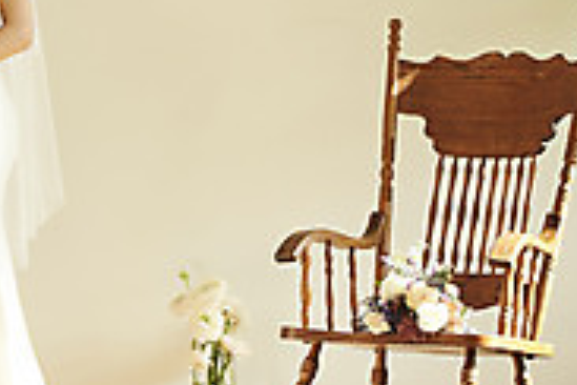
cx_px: -153
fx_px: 3414
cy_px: -47
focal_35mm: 213
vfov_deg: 6.4
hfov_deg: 9.5
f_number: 4
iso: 250
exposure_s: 1/125
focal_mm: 65
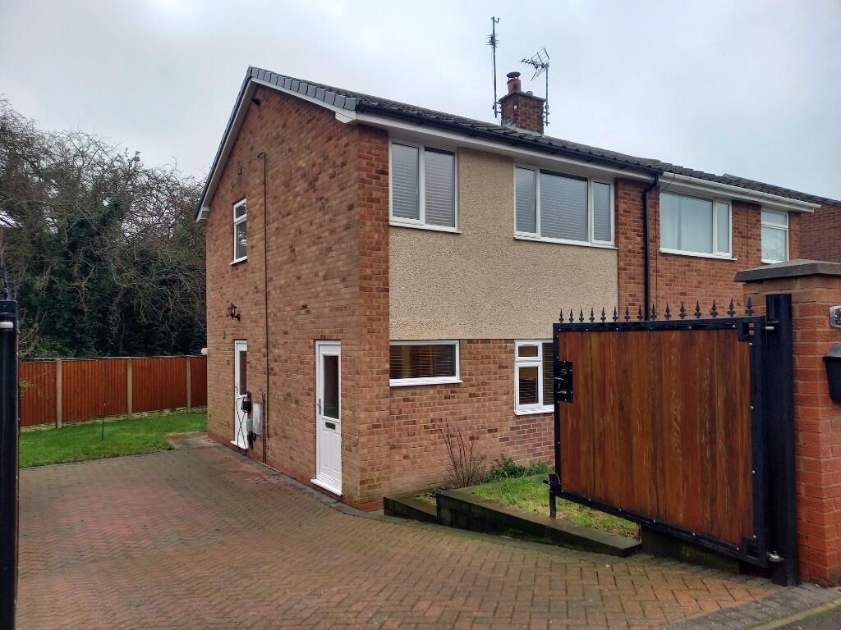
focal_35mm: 25
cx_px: 420
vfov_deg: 54.9
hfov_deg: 69.4
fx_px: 607
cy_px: 315
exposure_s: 1/100
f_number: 1.8
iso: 64
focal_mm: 4.65
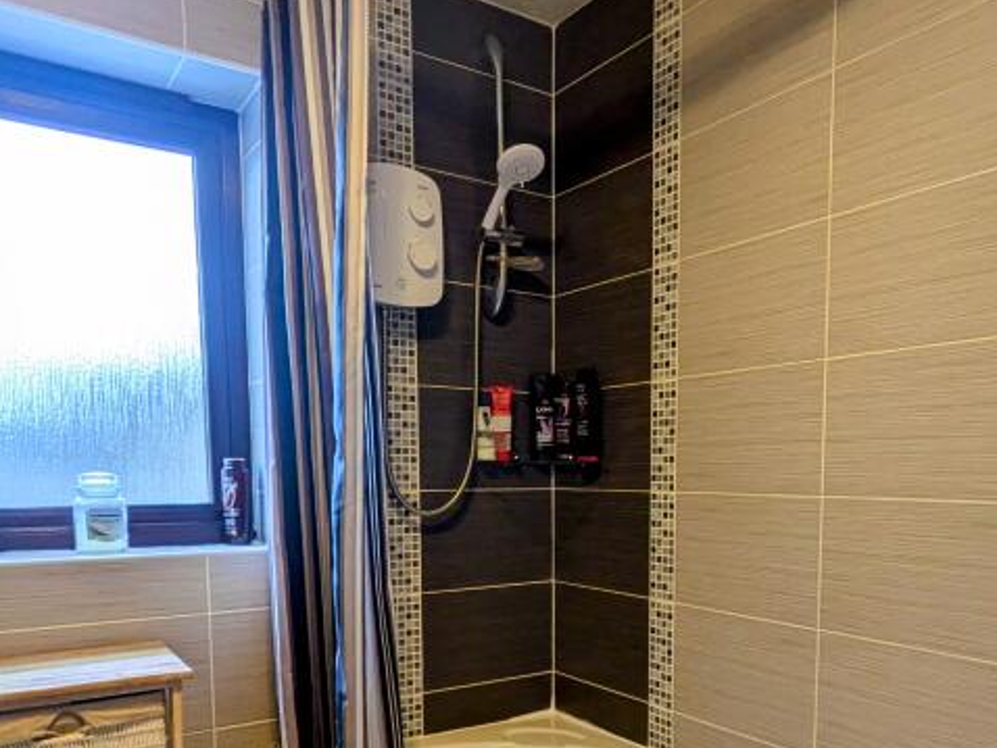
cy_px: 557
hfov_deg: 59.4
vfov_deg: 45.3
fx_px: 864
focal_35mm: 30
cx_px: 599
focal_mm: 1.83
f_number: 2.2
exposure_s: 1/50
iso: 43
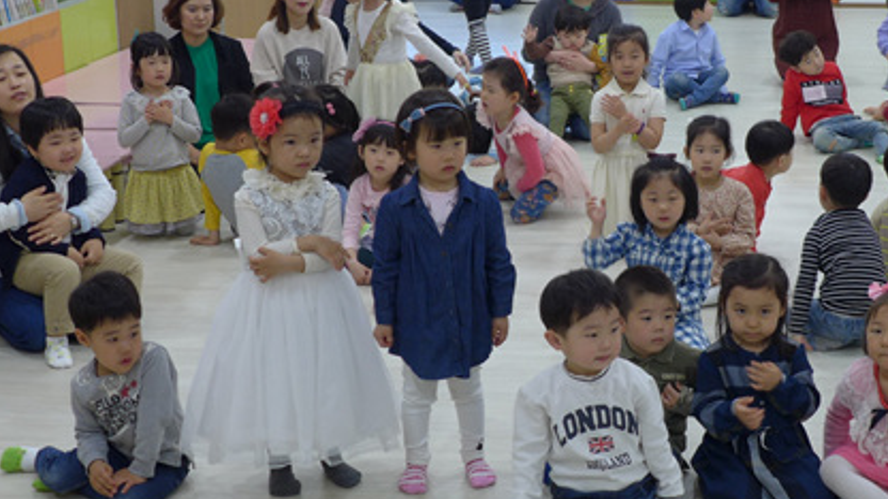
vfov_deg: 16.8
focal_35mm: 72
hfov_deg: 28.9
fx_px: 1695
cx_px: 660
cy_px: 222
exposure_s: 1/80
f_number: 1.8
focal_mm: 8.4
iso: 100
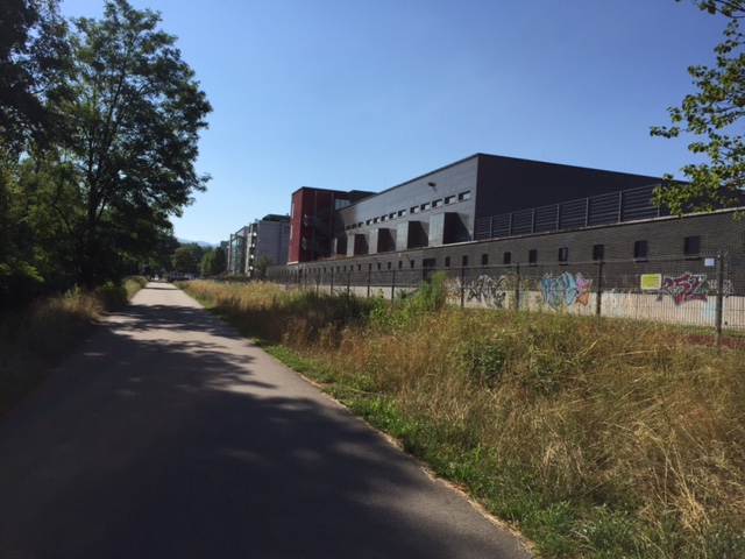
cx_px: 372
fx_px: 624
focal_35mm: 29
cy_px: 280
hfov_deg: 61.7
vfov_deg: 48.2
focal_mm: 4.15
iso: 32
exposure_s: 1/3049
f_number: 2.2
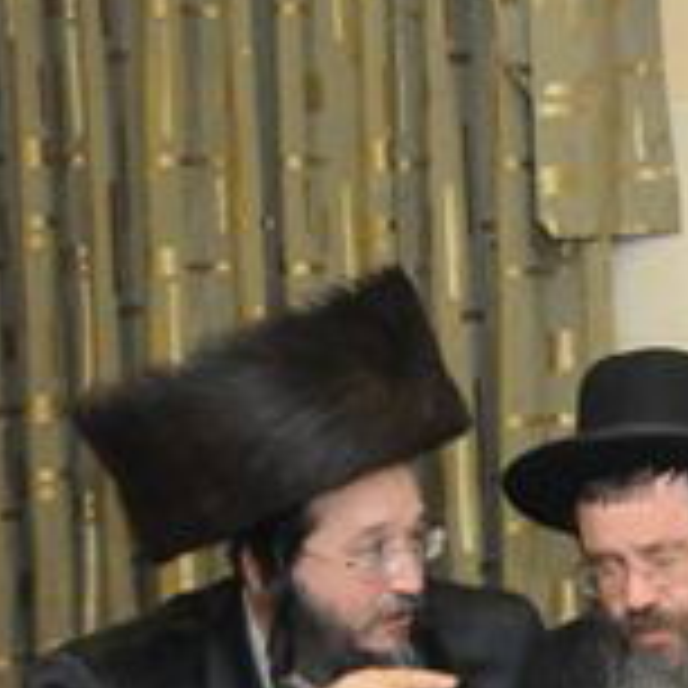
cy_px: 614
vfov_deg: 14.7
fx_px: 2631
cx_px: 1389
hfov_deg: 12.9
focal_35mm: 117
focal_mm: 22
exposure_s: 1/100
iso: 1250
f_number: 4.5
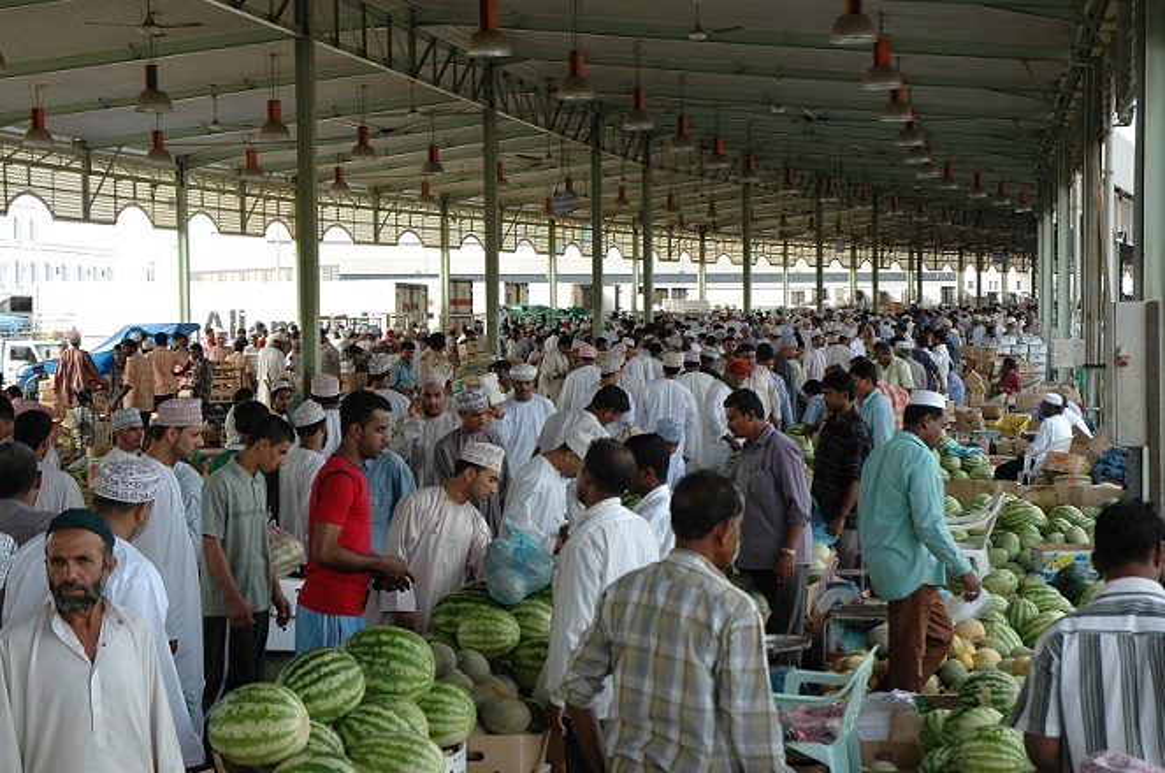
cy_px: 386
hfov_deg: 30.6
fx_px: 2133
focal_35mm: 66
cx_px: 582
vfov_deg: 20.5
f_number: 6.3
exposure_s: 1/125
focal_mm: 44
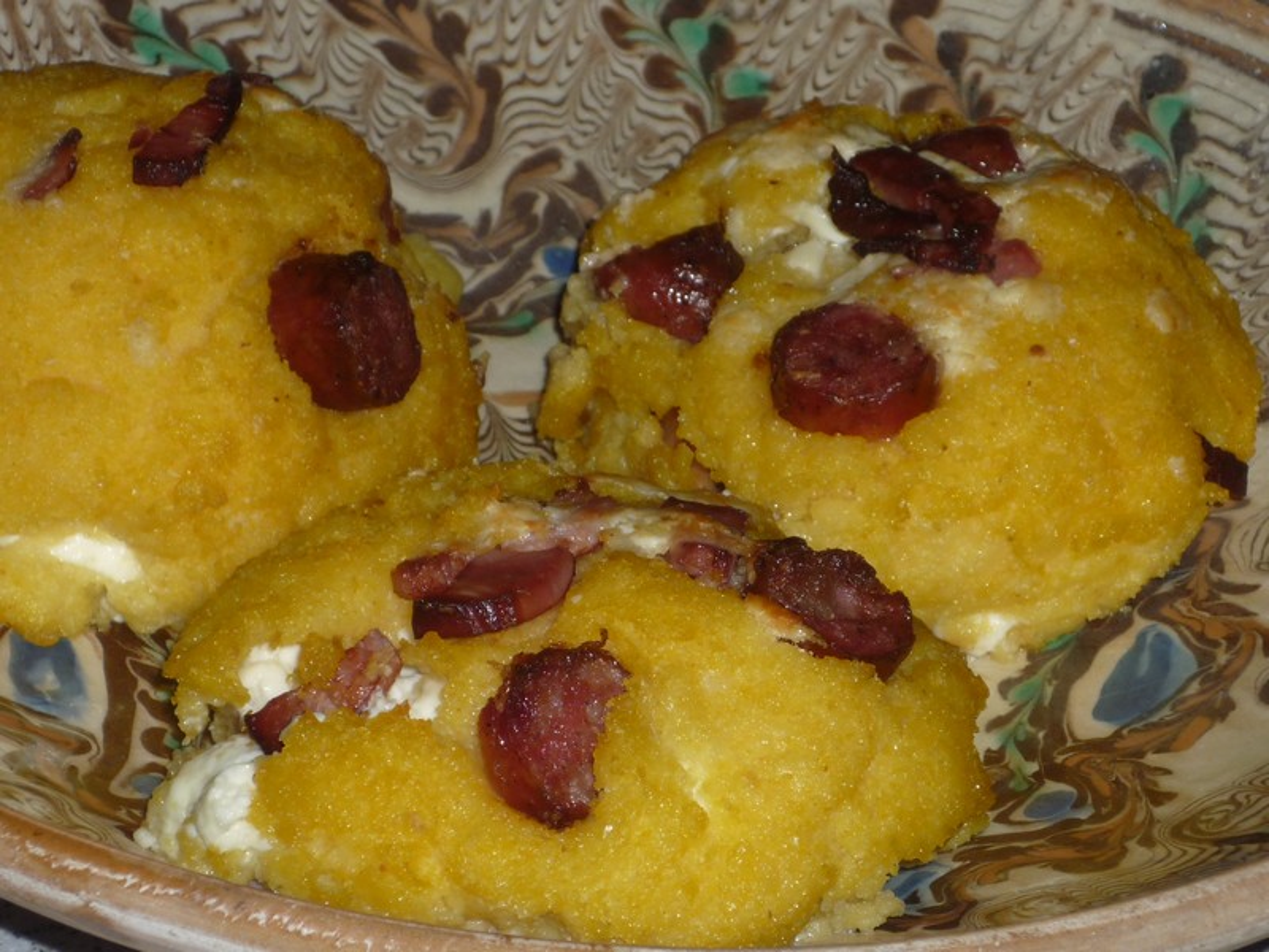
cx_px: 634
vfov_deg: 9.9
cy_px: 476
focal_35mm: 150
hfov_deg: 13.2
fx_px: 5499
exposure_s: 1/60
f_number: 5.8
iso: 100
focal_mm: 18.6
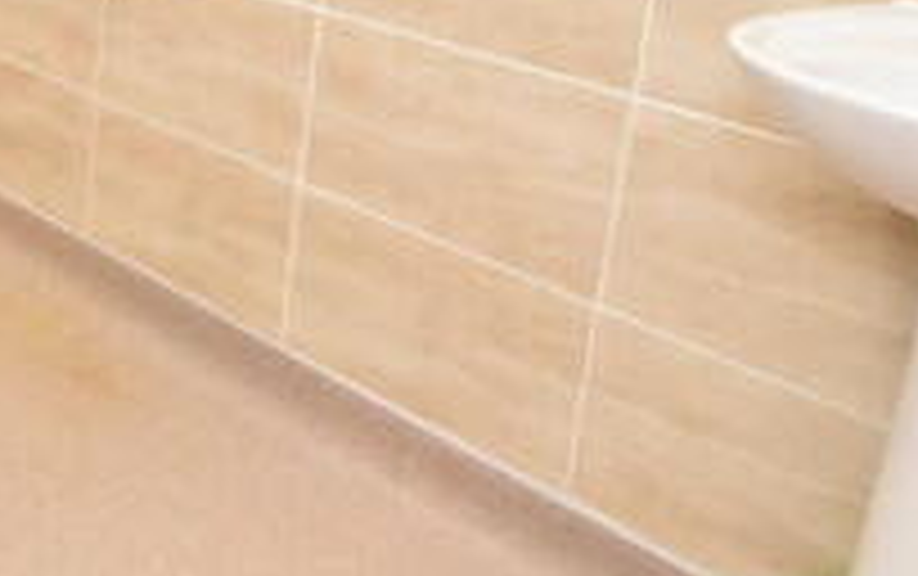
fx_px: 1227
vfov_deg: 24.6
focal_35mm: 49
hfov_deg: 34.0
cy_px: -56
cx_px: -155
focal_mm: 10
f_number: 5.6
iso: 800
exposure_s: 1/125
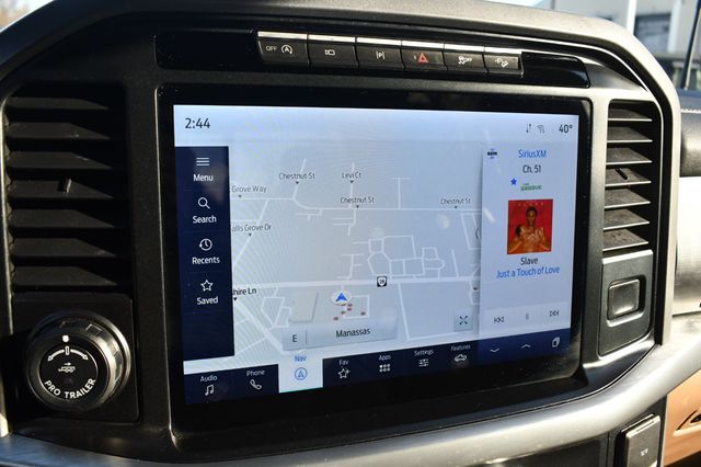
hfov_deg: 60.3
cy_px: 234
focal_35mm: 31
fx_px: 603
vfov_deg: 42.3
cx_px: 350
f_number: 5.6
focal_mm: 21
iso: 320
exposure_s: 1/250
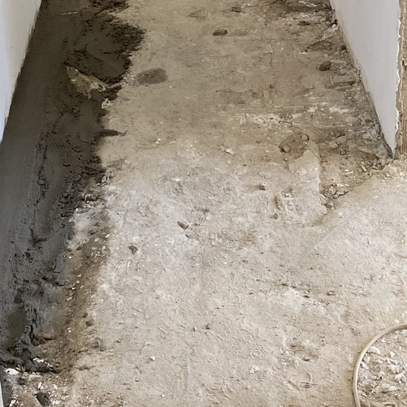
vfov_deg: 22.0
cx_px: 239
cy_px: -28
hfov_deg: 23.0
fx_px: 998
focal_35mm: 75
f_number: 1.8
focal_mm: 4.25
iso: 100
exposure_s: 1/121
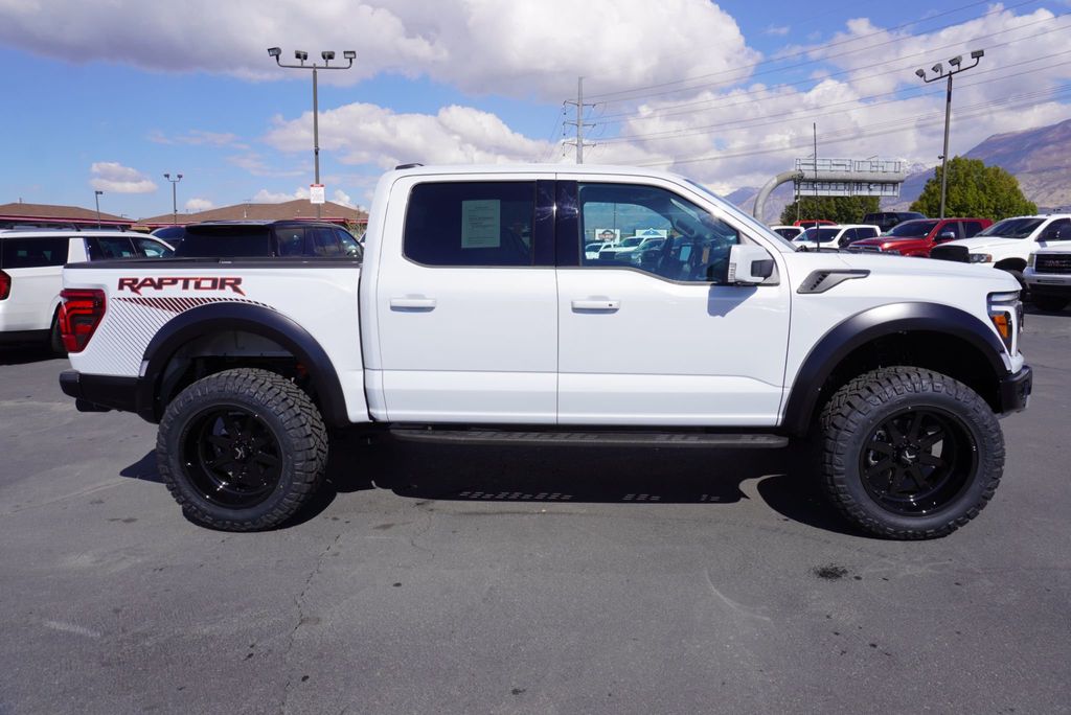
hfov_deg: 73.7
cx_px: 536
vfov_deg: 53.2
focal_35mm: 24
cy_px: 358
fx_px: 714
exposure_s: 1/200
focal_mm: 16
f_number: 10
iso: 100
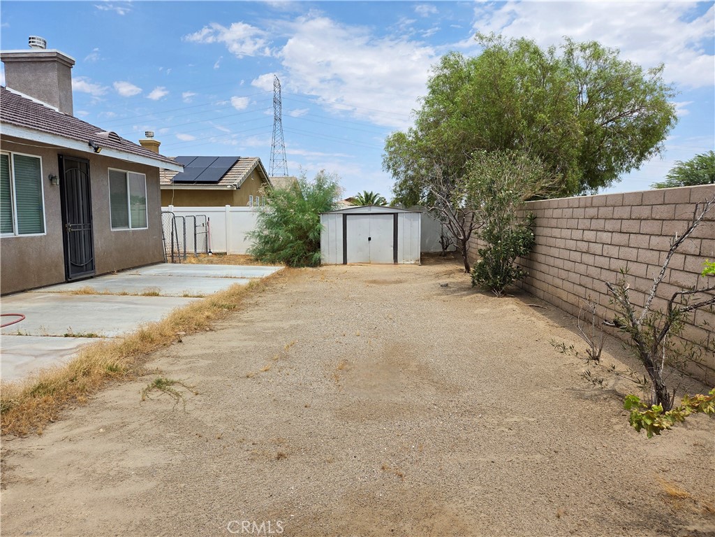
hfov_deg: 73.9
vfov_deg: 58.9
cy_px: 268
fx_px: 475
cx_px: 358
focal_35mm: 23
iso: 80
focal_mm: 5.4
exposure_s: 1/10000
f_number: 1.8
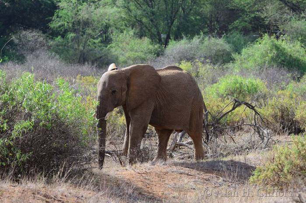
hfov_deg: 9.5
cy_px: 102
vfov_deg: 6.3
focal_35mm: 218
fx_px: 1844
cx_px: 153
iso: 560
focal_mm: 145
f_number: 5
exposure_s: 1/500
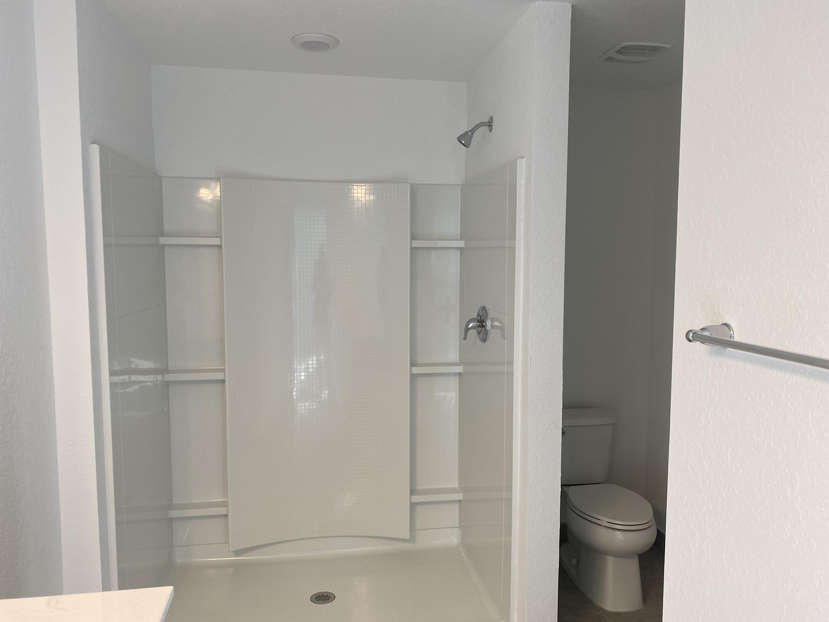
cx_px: 414
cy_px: 311
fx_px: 623
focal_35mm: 26
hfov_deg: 67.3
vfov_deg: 53.1
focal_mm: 4.25
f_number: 1.8
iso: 80
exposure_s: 1/120
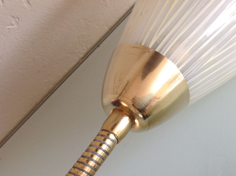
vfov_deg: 21.3
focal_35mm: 67
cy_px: 164
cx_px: 220
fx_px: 456
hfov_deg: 27.8
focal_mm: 4.28
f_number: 2.4
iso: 50
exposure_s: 1/30
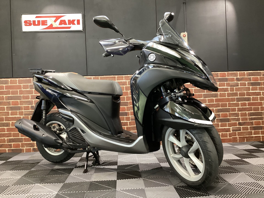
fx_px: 236
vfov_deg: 45.4
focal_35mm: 31
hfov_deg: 58.4
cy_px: 99
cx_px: 132
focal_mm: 3.3
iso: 400
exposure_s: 1/40
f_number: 2.4
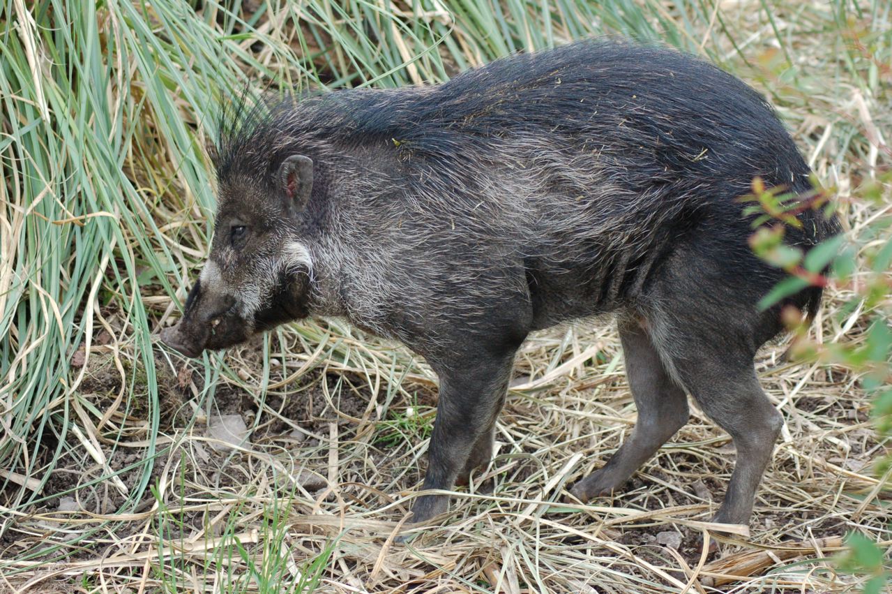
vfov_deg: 10.7
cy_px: 297
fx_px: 3157
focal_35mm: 128
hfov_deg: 16.1
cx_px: 446
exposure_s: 1/500
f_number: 5.6
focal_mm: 85
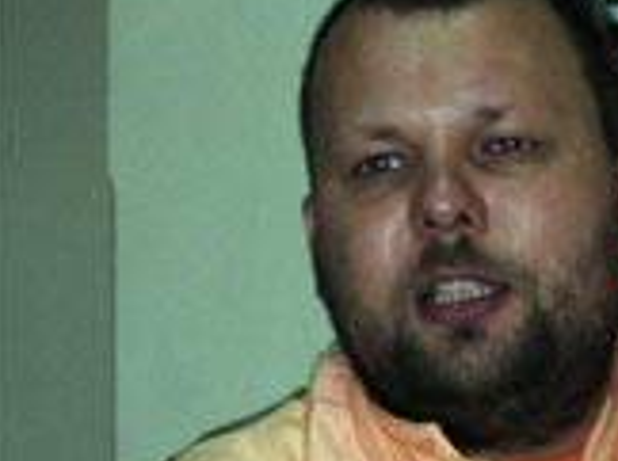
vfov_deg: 5.4
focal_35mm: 275
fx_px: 4902
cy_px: 389
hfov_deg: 7.2
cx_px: 711
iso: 100
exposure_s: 1/60
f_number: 4.6
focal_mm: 14.7
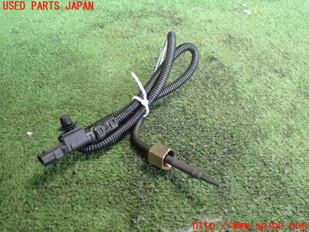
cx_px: 154
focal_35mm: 30
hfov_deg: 60.0
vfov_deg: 46.8
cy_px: 116
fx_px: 268
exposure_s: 1/40
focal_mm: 5.4
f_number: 2.3
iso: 800
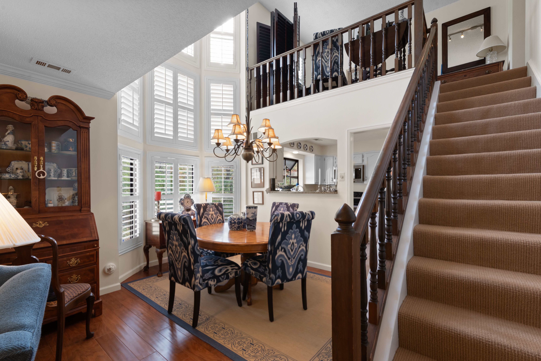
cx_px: 270
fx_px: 225
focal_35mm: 15
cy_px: 180
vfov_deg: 77.4
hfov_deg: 100.4
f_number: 7.1
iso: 400
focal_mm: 15
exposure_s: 1/3
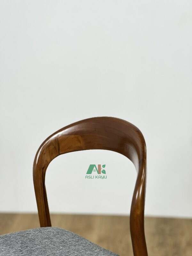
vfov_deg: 25.3
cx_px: 96
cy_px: 128
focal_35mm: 77
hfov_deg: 19.1
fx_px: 569
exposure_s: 1/100
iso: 160
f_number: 2.8
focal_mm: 9
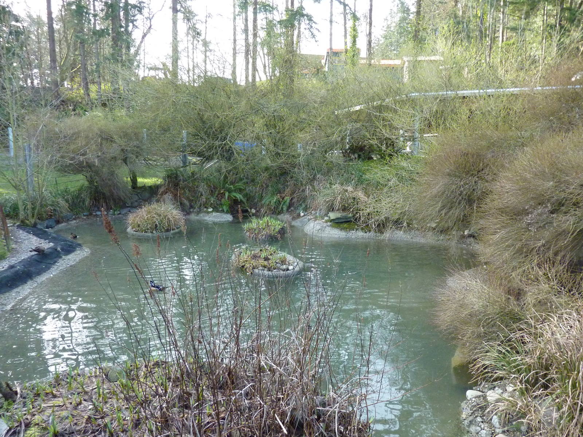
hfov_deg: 69.4
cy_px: 218
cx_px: 292
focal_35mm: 25
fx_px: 421
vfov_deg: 54.9
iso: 400
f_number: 3.3
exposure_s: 1/250
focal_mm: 4.1
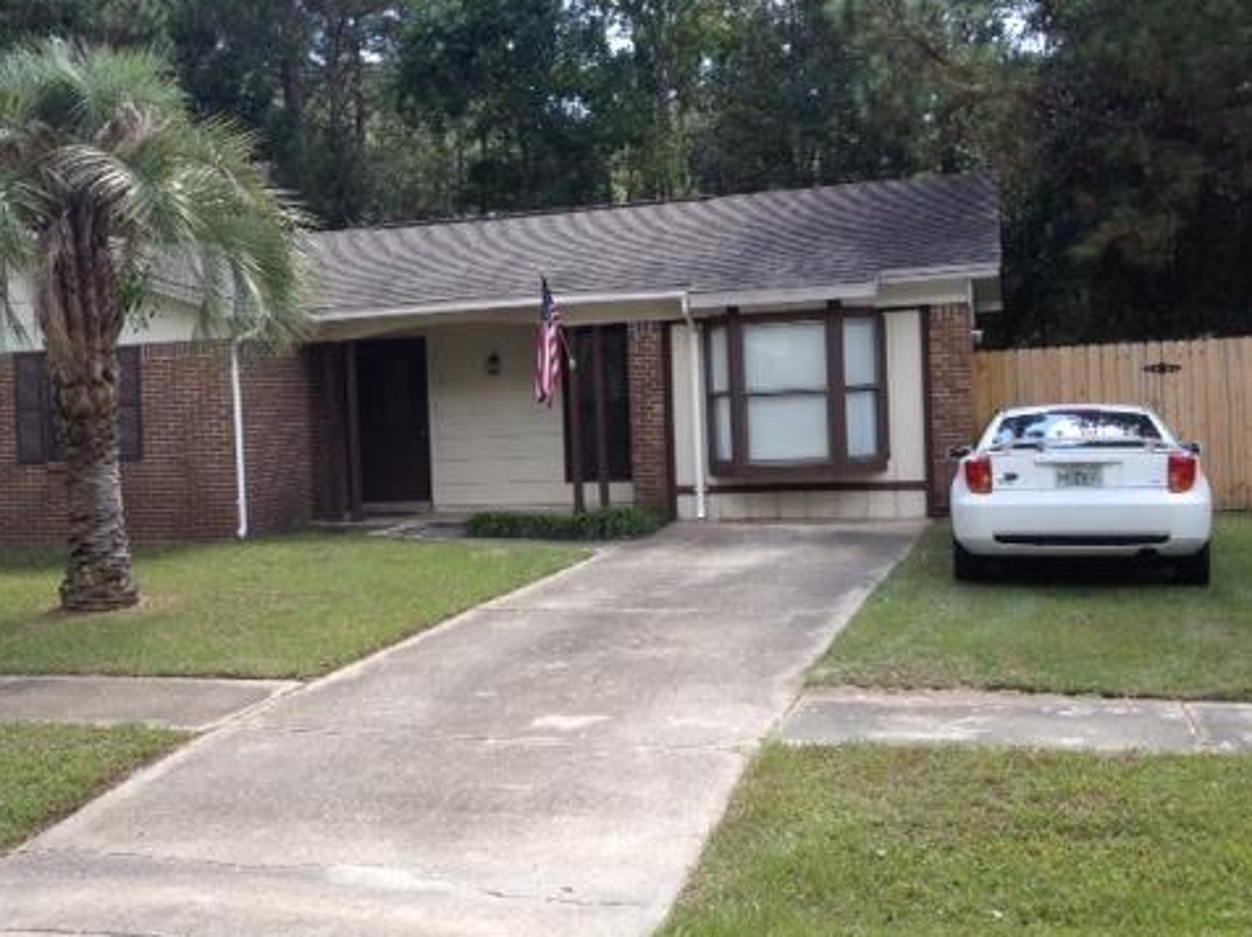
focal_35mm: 47
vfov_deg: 30.8
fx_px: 1699
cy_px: 423
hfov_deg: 40.0
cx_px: 425
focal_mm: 4.28
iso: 50
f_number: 2.4
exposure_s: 1/452
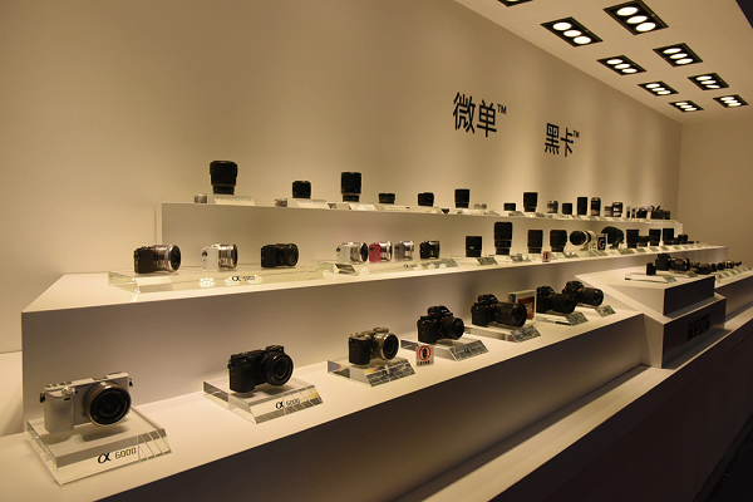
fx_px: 502
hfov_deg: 73.7
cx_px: 376
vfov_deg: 53.1
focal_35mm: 24
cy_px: 251
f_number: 8
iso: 1600
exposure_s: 1/800
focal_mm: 24
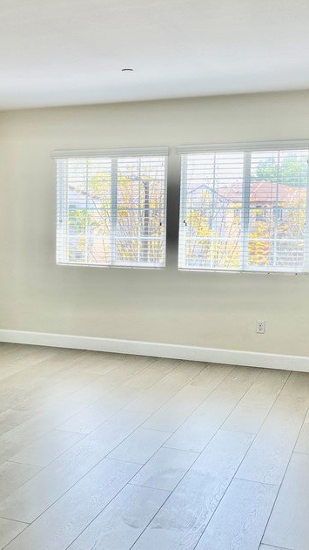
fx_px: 670
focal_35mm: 46
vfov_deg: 44.6
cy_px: 285
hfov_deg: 25.6
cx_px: 65
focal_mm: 5.1
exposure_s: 1/162
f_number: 1.6
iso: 40
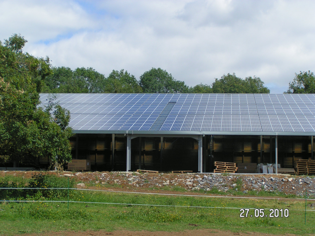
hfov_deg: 28.6
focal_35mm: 68
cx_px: 158
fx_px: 619
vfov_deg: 21.6
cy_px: 118
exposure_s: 1/1000
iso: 50
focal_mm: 10.5
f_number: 4
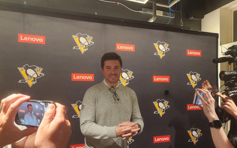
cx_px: 118
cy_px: 82
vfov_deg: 47.5
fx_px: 168
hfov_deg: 70.4
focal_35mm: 26
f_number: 1.8
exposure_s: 1/120
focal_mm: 6.4
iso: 1000
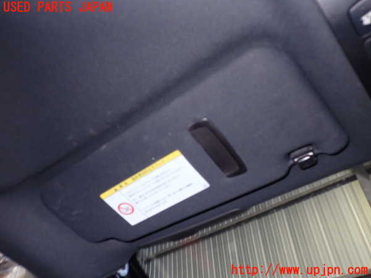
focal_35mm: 30
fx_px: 322
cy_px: 139
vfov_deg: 46.8
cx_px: 186
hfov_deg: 60.0
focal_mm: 5.4
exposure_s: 1/30
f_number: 2.3
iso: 320
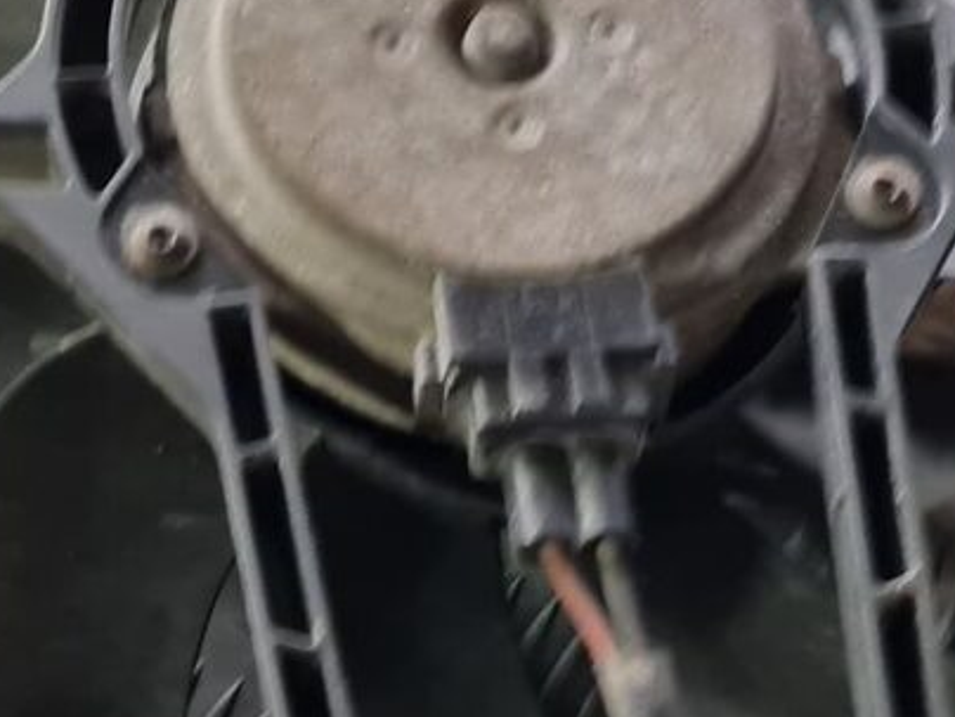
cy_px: 431
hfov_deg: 21.7
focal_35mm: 90
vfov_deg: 16.4
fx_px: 2483
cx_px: 376
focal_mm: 5.4
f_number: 1.8
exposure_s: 1/25
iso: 640
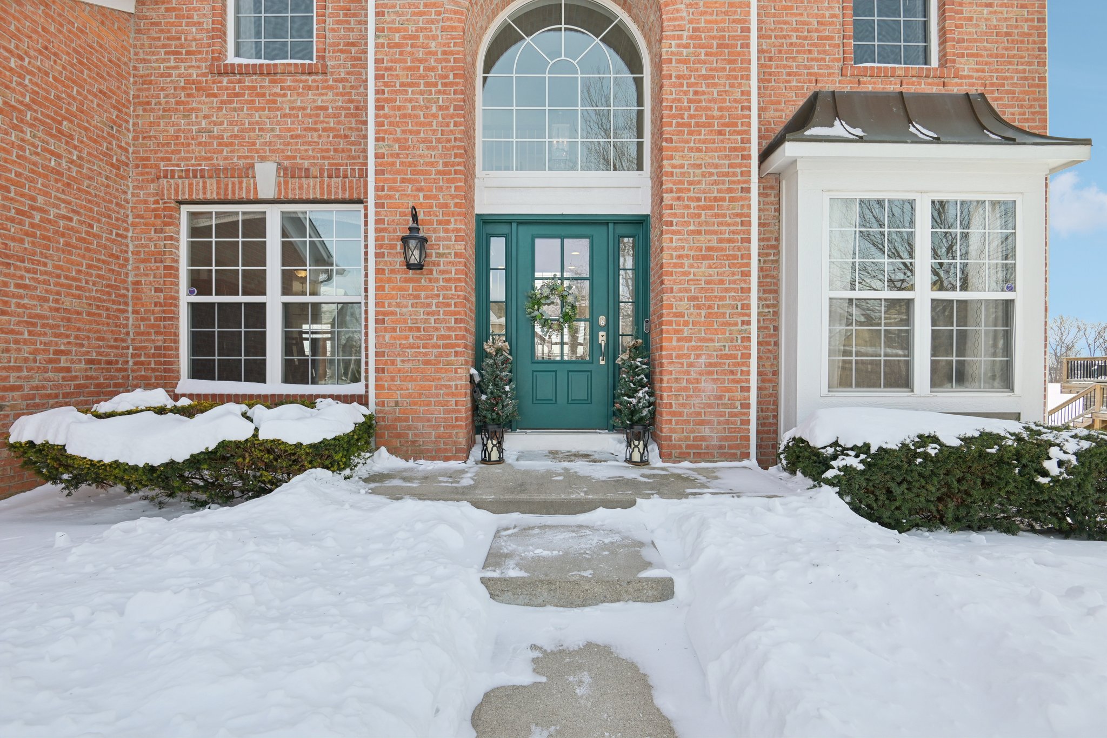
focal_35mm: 16
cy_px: 369
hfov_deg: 96.7
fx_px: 492
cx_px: 554
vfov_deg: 73.7
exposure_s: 1/200
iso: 100
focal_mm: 16
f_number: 8
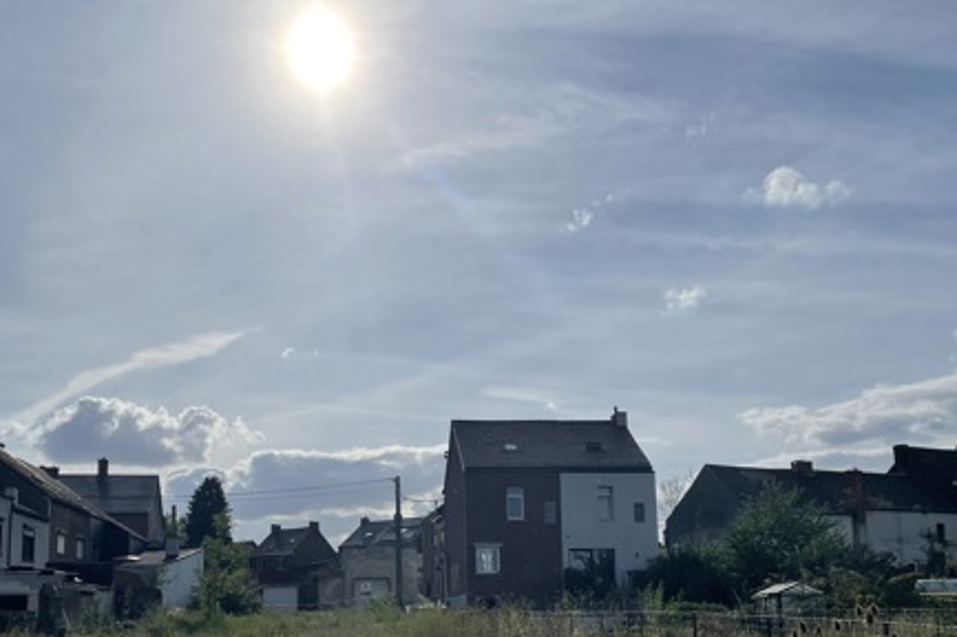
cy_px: 484
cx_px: 400
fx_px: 1062
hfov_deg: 48.3
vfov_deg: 32.7
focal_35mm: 40
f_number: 1.6
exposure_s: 1/20408
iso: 40
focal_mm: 4.2
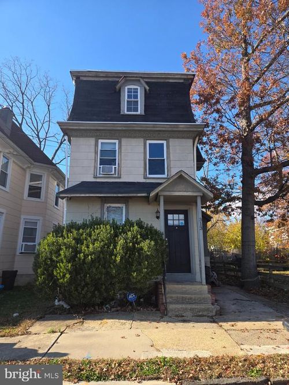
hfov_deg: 58.9
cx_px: 144
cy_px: 192
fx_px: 256
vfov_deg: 73.9
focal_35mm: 23
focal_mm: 5.4
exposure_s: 1/670
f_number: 1.8
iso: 25
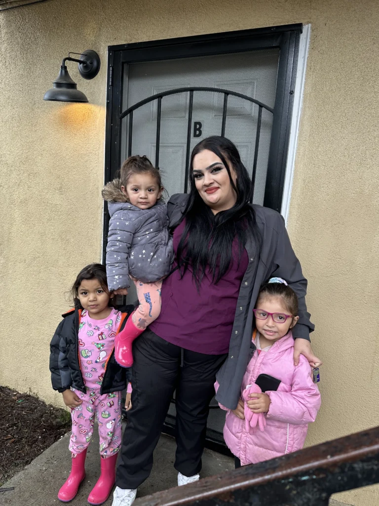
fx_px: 350
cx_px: 190
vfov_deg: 71.6
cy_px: 253
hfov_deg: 56.8
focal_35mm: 24
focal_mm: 6.86
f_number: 1.78
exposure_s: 1/332
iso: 80
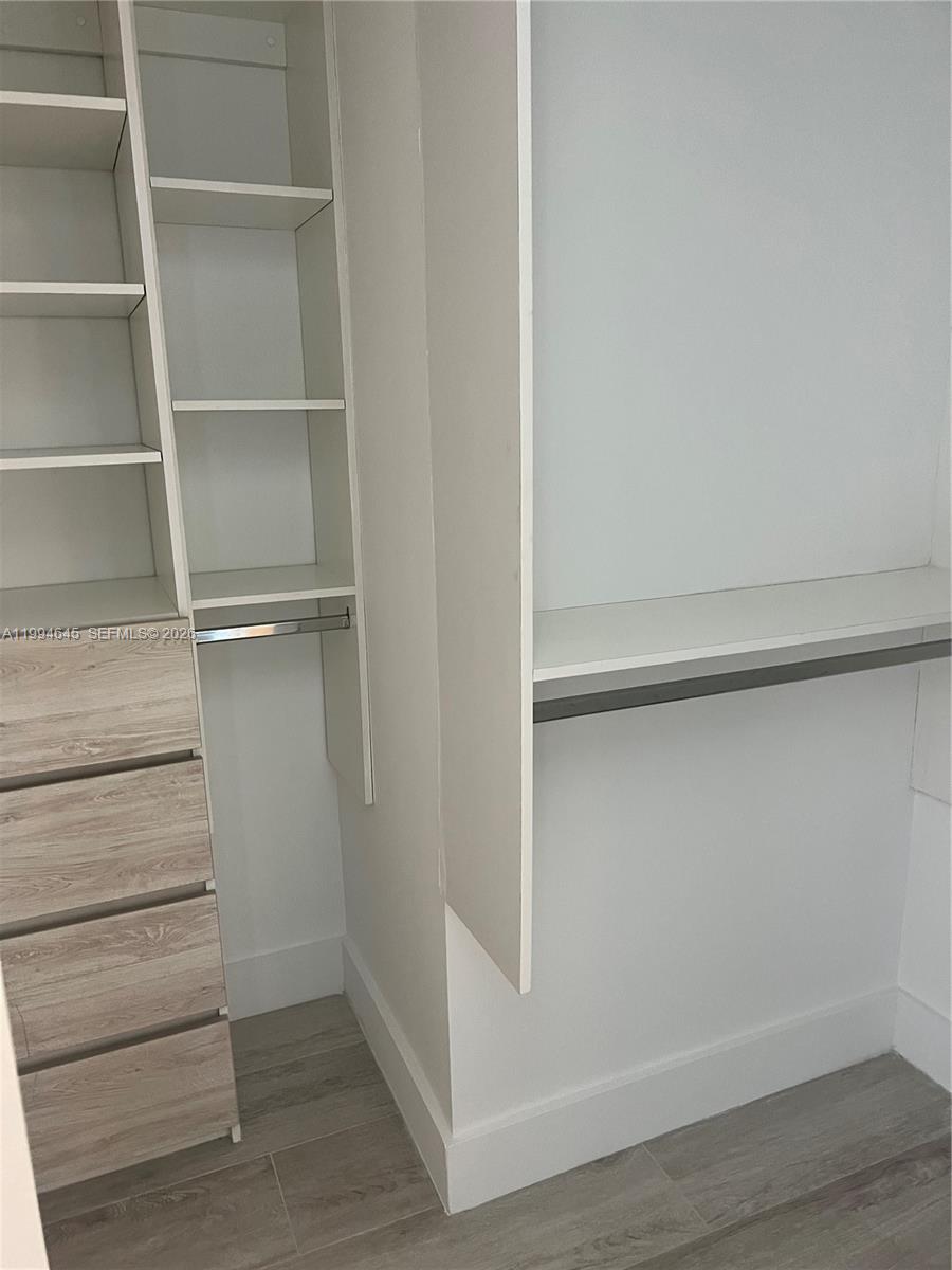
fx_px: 953
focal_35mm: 26
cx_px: 476
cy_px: 635
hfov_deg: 53.1
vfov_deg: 67.3
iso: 320
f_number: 1.5
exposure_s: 1/60
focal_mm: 5.7
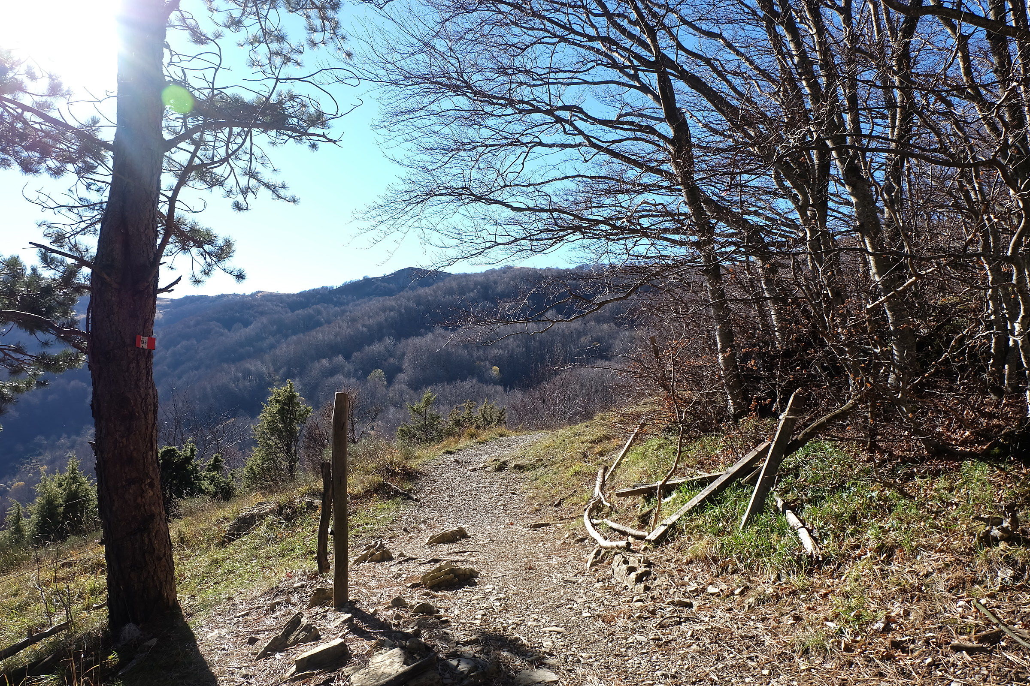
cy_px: 343
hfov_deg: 73.7
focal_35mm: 24
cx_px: 515
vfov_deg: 53.1
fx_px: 687
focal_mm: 16
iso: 100
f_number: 8
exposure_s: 1/100
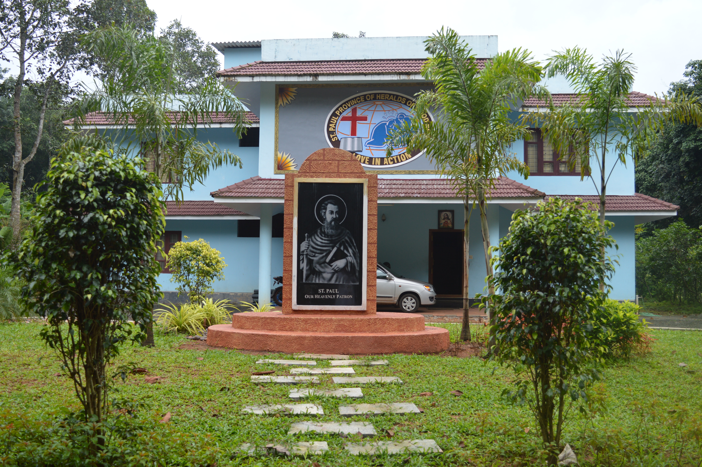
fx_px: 731
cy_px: 234
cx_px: 351
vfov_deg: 35.4
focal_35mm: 38
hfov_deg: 51.3
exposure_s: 1/125
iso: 140
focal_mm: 25
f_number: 5.6
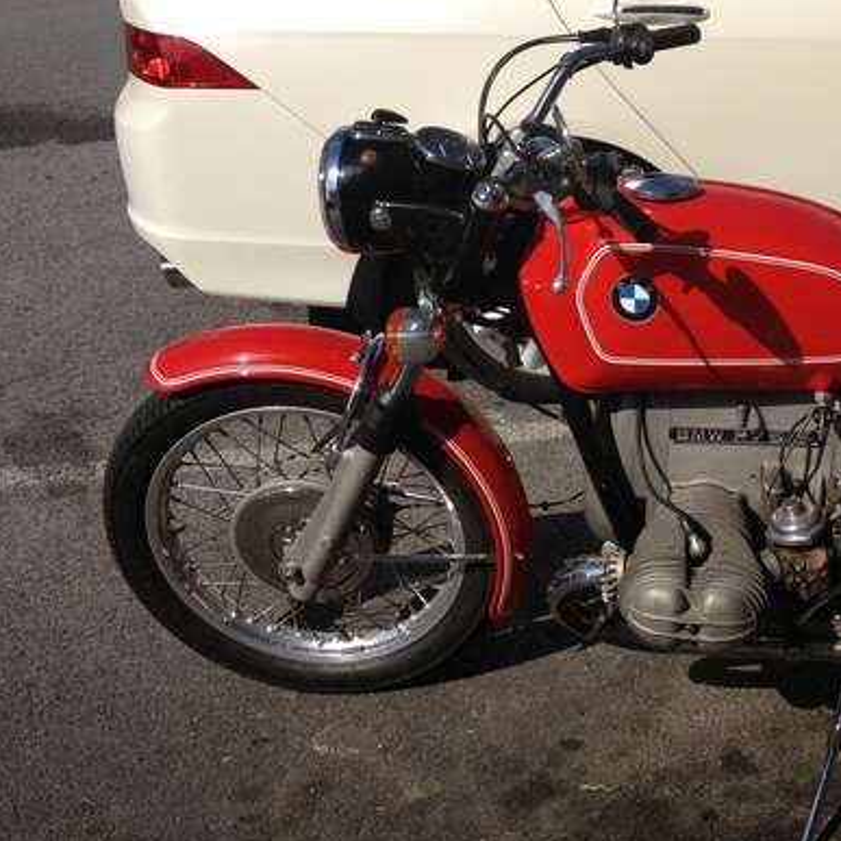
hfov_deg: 26.0
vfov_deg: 26.9
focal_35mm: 64
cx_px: 758
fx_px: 1759
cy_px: 356
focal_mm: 4.28
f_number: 2.4
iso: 50
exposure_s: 1/3247
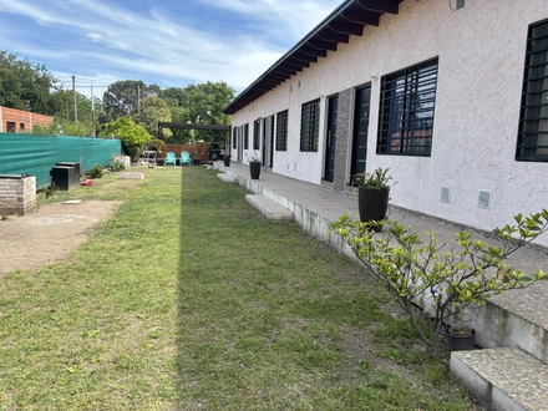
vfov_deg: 53.1
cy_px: 206
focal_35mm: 26
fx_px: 412
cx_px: 274
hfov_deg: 67.3
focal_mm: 5.96
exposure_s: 1/1103
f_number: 1.6
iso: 50
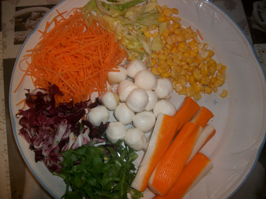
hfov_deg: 58.4
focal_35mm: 31
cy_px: 100
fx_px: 238
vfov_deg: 45.4
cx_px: 133
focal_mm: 5.7
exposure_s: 1/40
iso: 125
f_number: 2.9
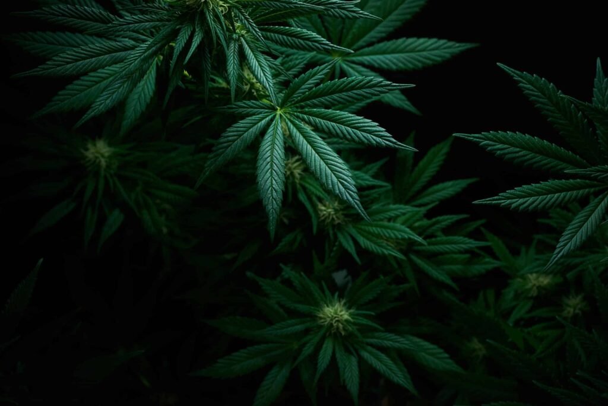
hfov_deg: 19.4
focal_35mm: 105
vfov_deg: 13.1
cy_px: 203
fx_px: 1774
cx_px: 304
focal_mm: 105
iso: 500
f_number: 11
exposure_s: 1/200
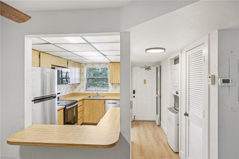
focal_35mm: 20
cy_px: 80
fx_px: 133
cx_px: 120
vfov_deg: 61.8
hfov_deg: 84.0
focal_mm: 20
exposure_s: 1/30
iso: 400
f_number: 8
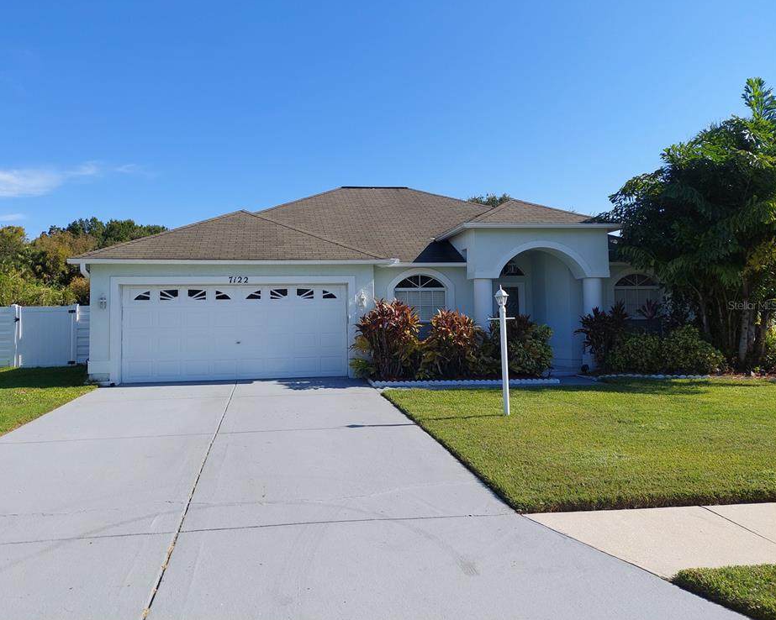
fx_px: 597
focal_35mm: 26
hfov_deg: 65.9
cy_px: 305
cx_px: 349
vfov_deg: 54.9
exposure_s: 1/1527
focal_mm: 5.23
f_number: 1.8
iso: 40
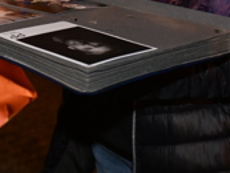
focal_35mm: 146
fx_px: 971
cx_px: -5
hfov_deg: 13.3
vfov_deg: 9.8
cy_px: -97
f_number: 4.5
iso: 4000
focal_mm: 38
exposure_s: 1/60
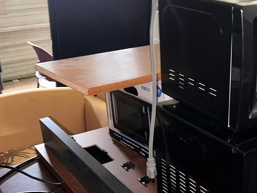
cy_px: 114
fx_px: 386
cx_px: 199
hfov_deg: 35.8
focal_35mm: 52
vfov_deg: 28.0
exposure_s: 1/4
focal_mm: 6.86
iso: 80
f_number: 1.78
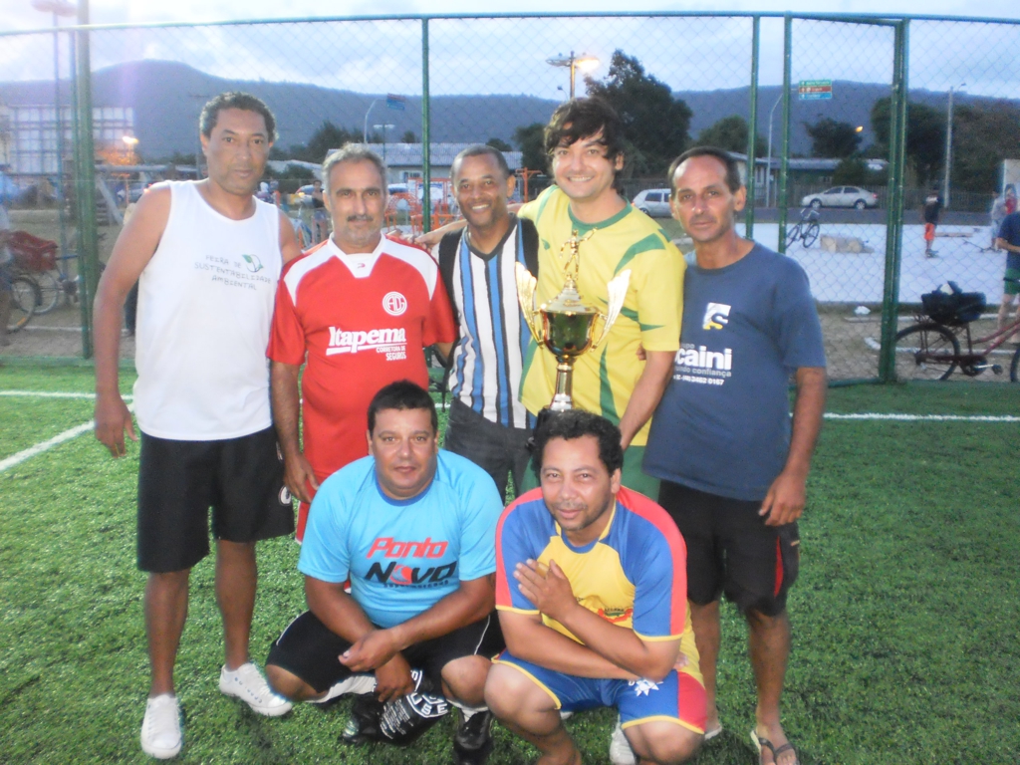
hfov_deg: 51.4
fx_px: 1061
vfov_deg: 39.7
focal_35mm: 36
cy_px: 382
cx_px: 510
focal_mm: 6.3
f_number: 3.1
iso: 500
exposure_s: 1/30
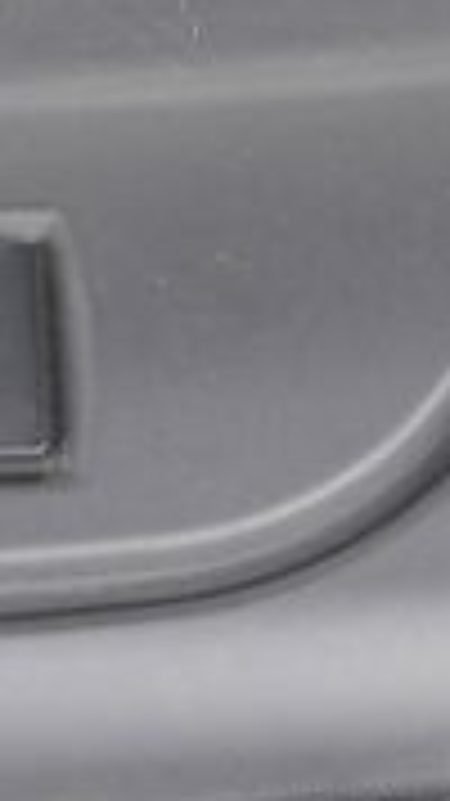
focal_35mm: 145
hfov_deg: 8.2
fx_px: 3079
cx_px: -252
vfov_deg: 14.4
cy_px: -164
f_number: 4
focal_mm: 24
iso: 400
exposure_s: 1/160
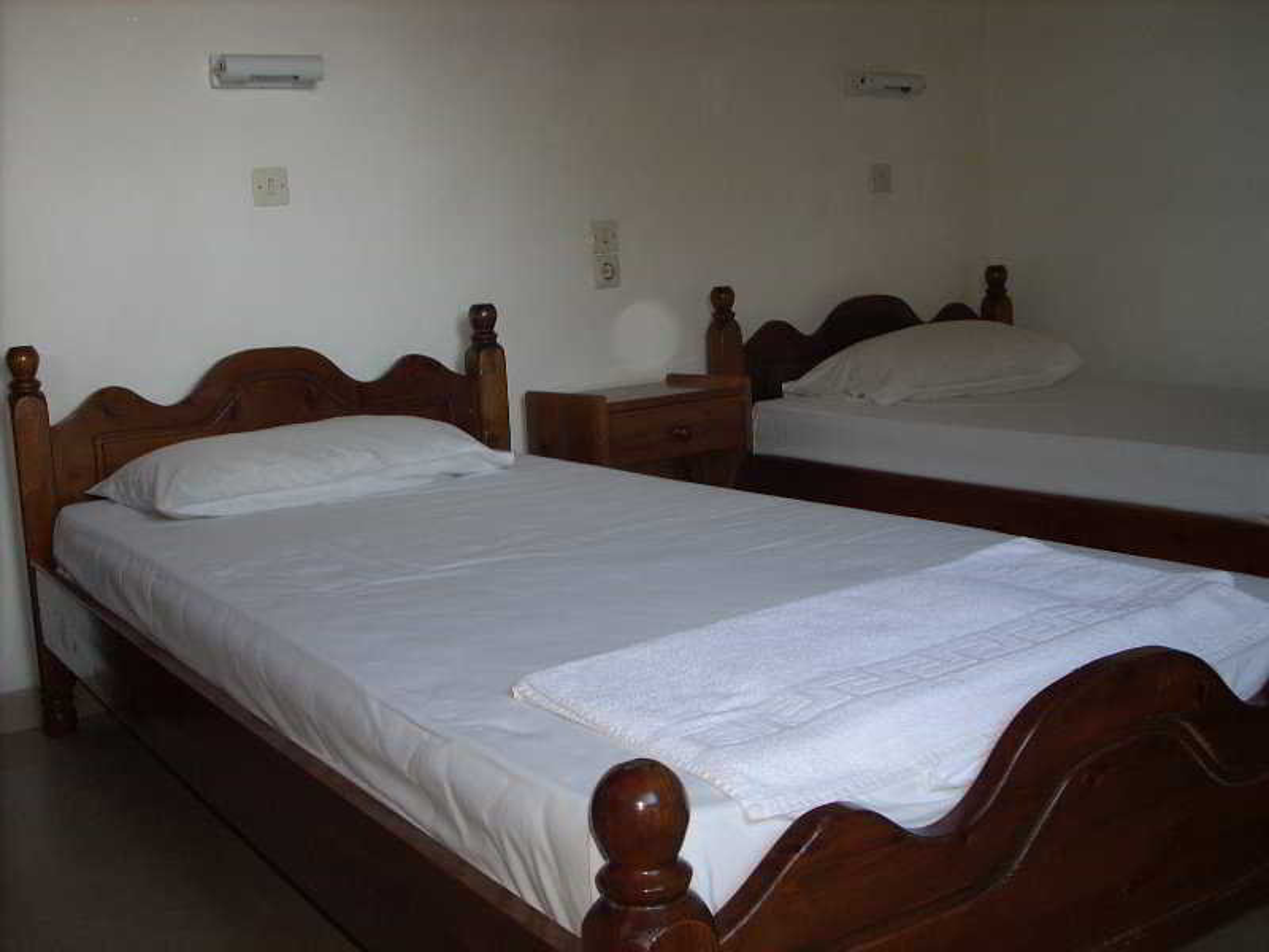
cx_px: 634
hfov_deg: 50.1
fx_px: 1356
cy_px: 476
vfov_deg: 38.7
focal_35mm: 37
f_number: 2.8
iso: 64
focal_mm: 6.2
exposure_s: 1/30
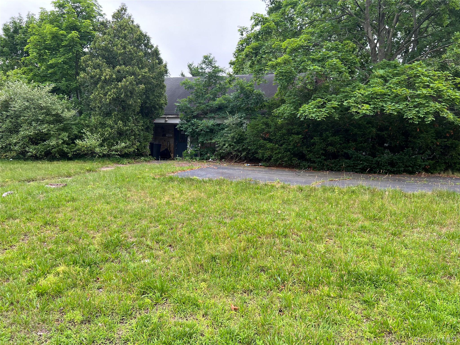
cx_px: 230
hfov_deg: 67.3
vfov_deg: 53.1
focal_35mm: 26
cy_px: 172
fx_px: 346
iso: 32
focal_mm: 5.7
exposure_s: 1/134
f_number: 1.5
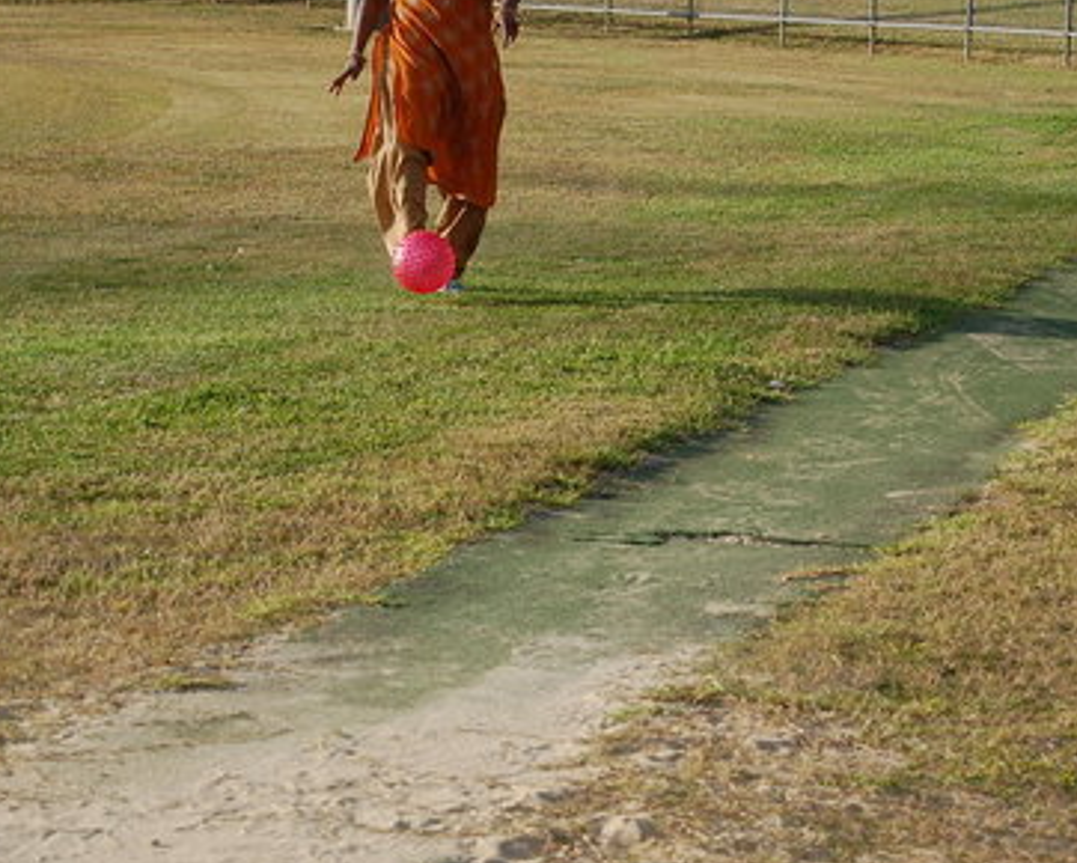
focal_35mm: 137
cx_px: 580
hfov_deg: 14.1
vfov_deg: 11.3
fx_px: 4364
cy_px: 443
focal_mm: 55
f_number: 5.6
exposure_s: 1/1000
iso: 320
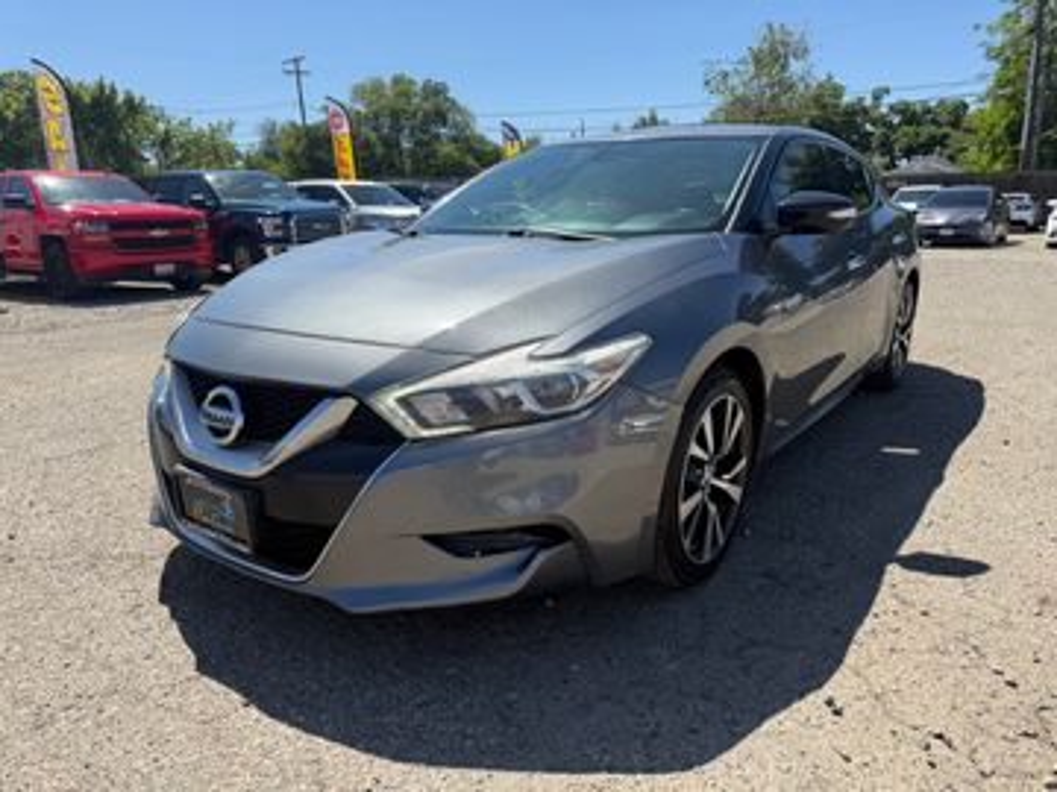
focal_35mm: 24
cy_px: 396
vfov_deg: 56.8
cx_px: 528
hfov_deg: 71.6
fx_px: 733
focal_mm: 6.76
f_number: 1.78
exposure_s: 1/3759
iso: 80
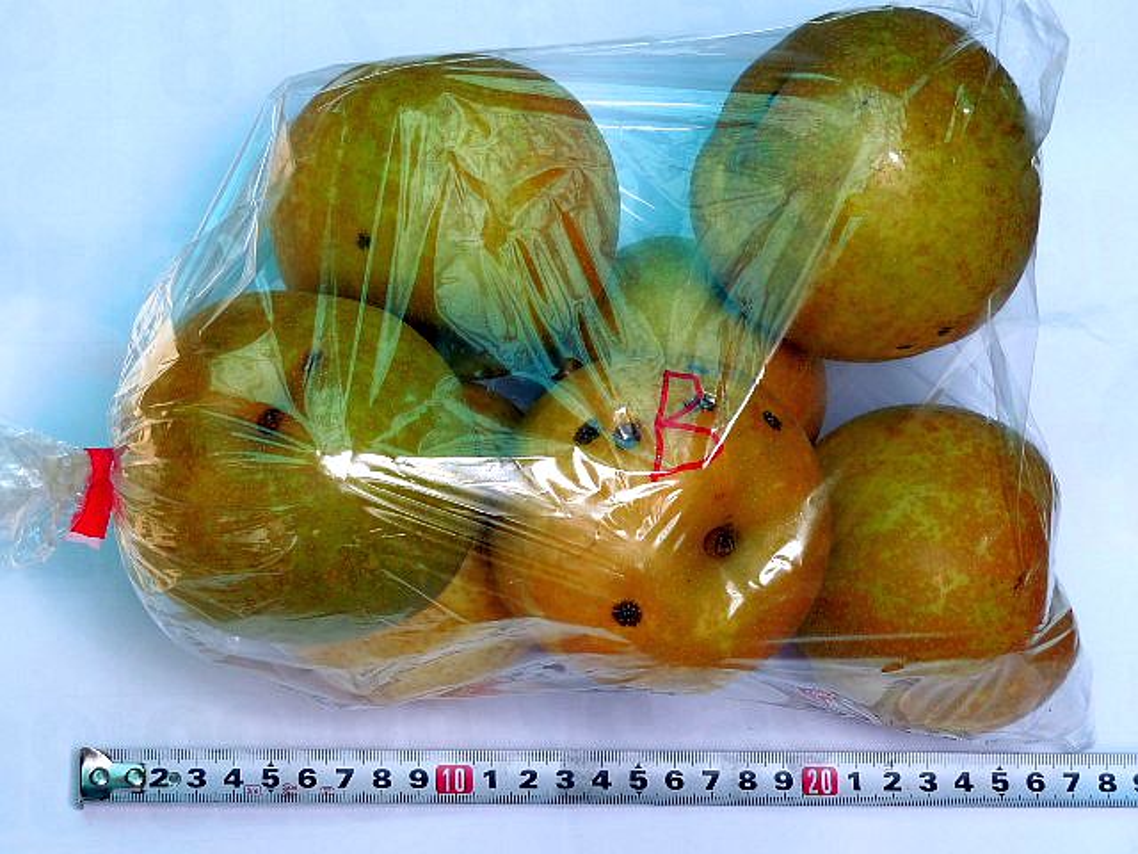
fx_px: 3485
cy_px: 427
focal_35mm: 106
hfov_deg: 18.5
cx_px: 569
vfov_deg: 14.0
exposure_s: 1/125
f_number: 4.7
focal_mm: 19.1
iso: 125
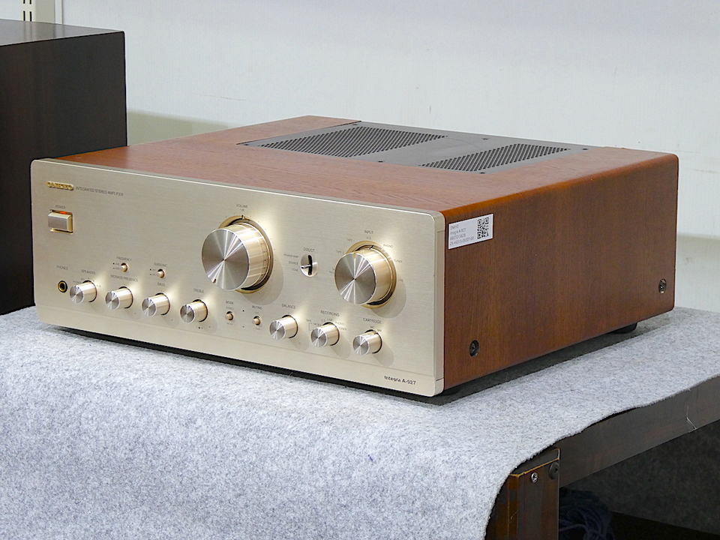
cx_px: 360
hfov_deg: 18.5
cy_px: 270
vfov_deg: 14.0
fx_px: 2205
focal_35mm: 106
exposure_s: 1/13
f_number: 5.1
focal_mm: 19
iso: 200
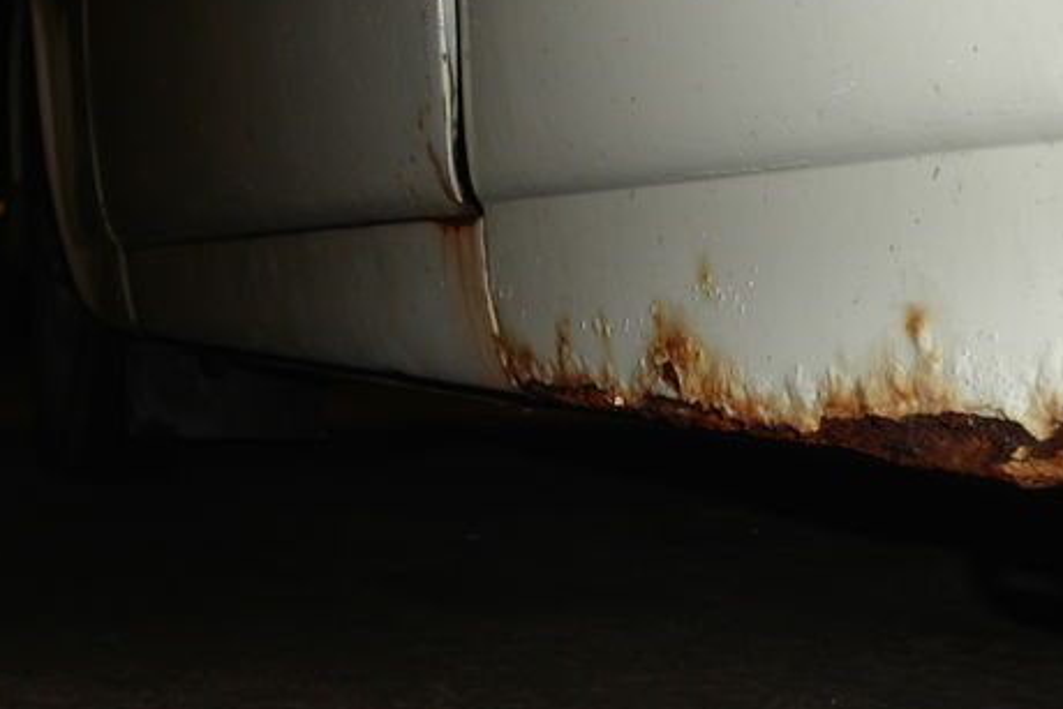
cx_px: 721
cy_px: 411
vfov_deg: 24.6
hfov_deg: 35.8
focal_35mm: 55
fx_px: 1624
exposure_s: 1/30
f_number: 2.8
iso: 100
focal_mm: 7.8
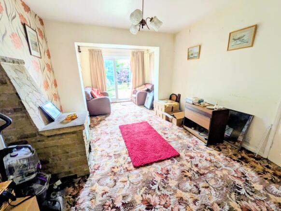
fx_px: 114
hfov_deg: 102.0
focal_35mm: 14
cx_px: 140
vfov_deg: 85.7
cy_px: 106
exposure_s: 1/50
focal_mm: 1.83
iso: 61
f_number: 2.2
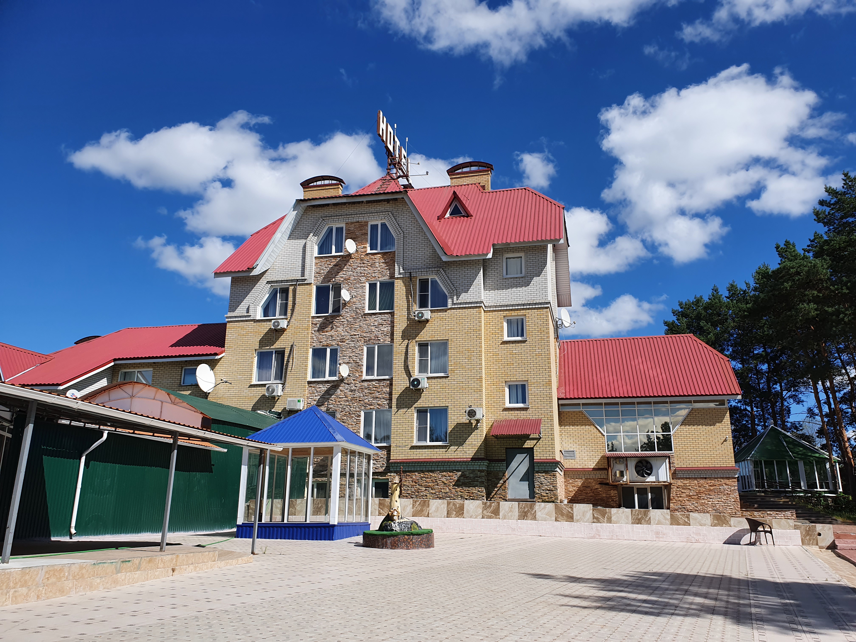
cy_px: 321
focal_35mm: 26
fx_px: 643
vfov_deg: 53.1
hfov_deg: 67.3
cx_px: 428
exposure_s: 1/2408
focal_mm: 4.32
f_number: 2.4
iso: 50
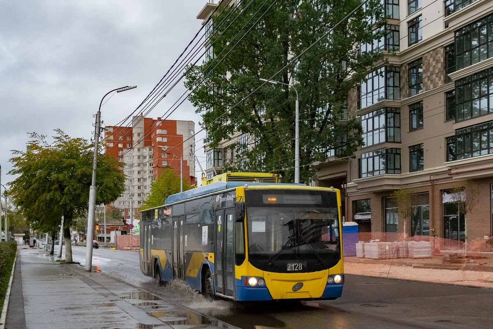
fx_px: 596
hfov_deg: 45.0
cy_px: 164
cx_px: 246
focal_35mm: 44
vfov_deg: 30.8
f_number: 5.6
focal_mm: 29
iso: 1600
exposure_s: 1/640
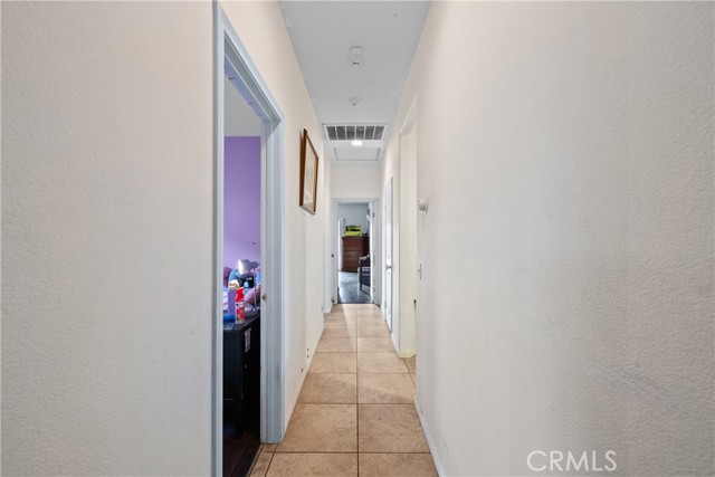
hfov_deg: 104.2
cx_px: 358
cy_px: 238
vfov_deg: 81.2
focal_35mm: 14
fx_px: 278
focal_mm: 14
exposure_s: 1/4
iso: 2500
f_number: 8
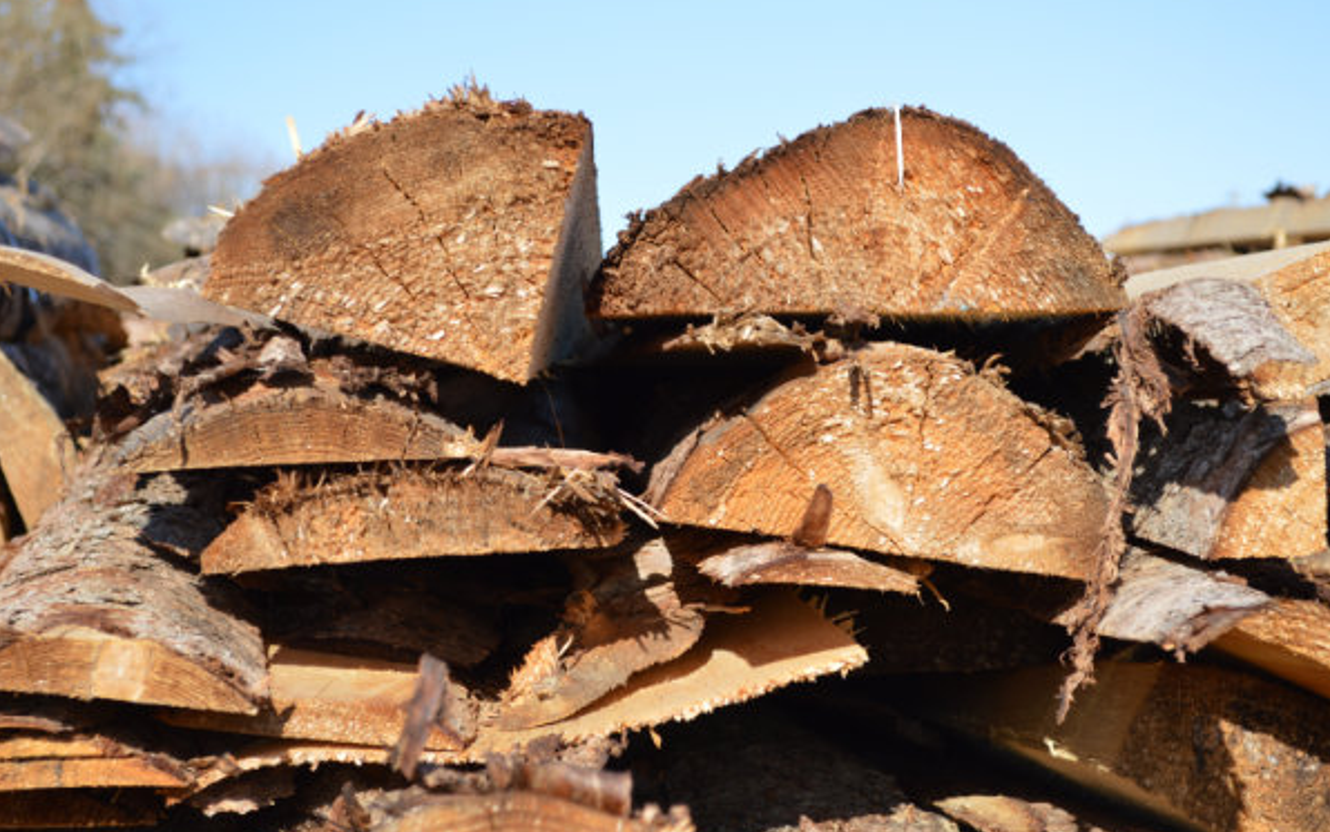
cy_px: 429
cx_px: 663
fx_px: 3064
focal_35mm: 85
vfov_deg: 15.5
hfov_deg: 24.5
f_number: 7.1
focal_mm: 55
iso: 100
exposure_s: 1/200
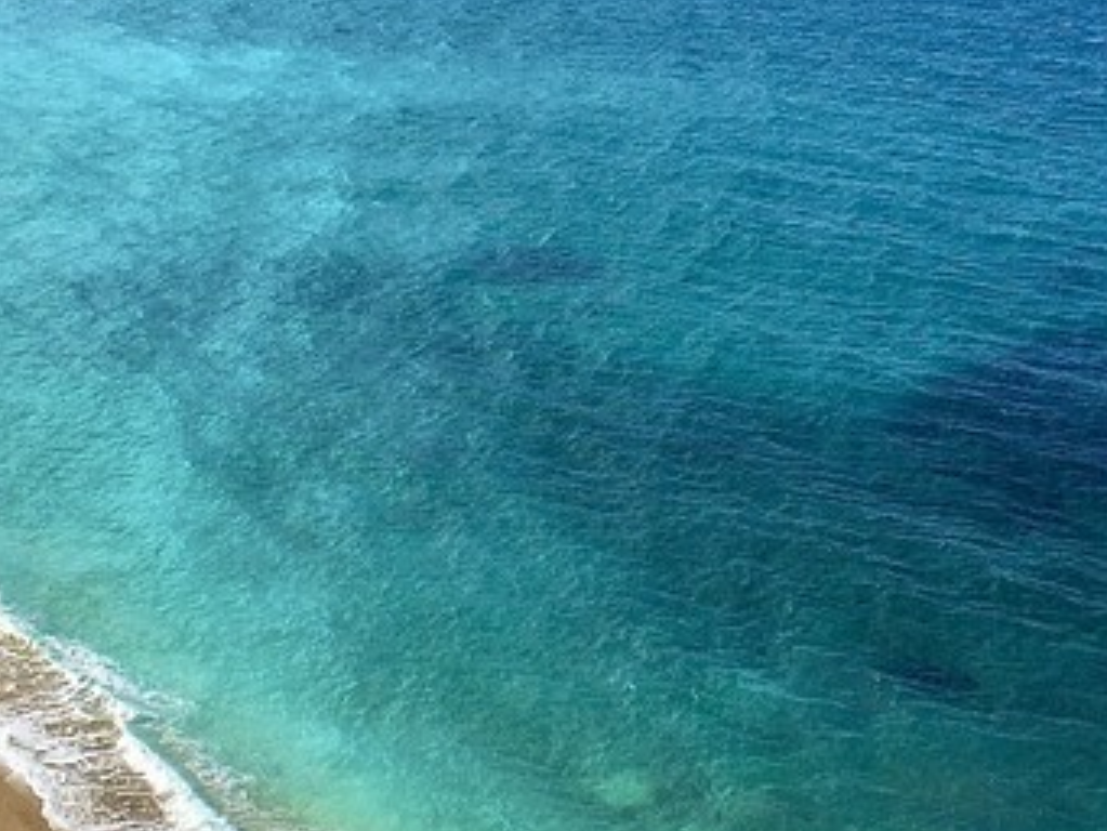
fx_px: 2175
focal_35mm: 68
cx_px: 331
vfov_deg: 21.4
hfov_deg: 28.3
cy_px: 179
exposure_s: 1/1972
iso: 25
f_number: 2.2
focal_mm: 4.15
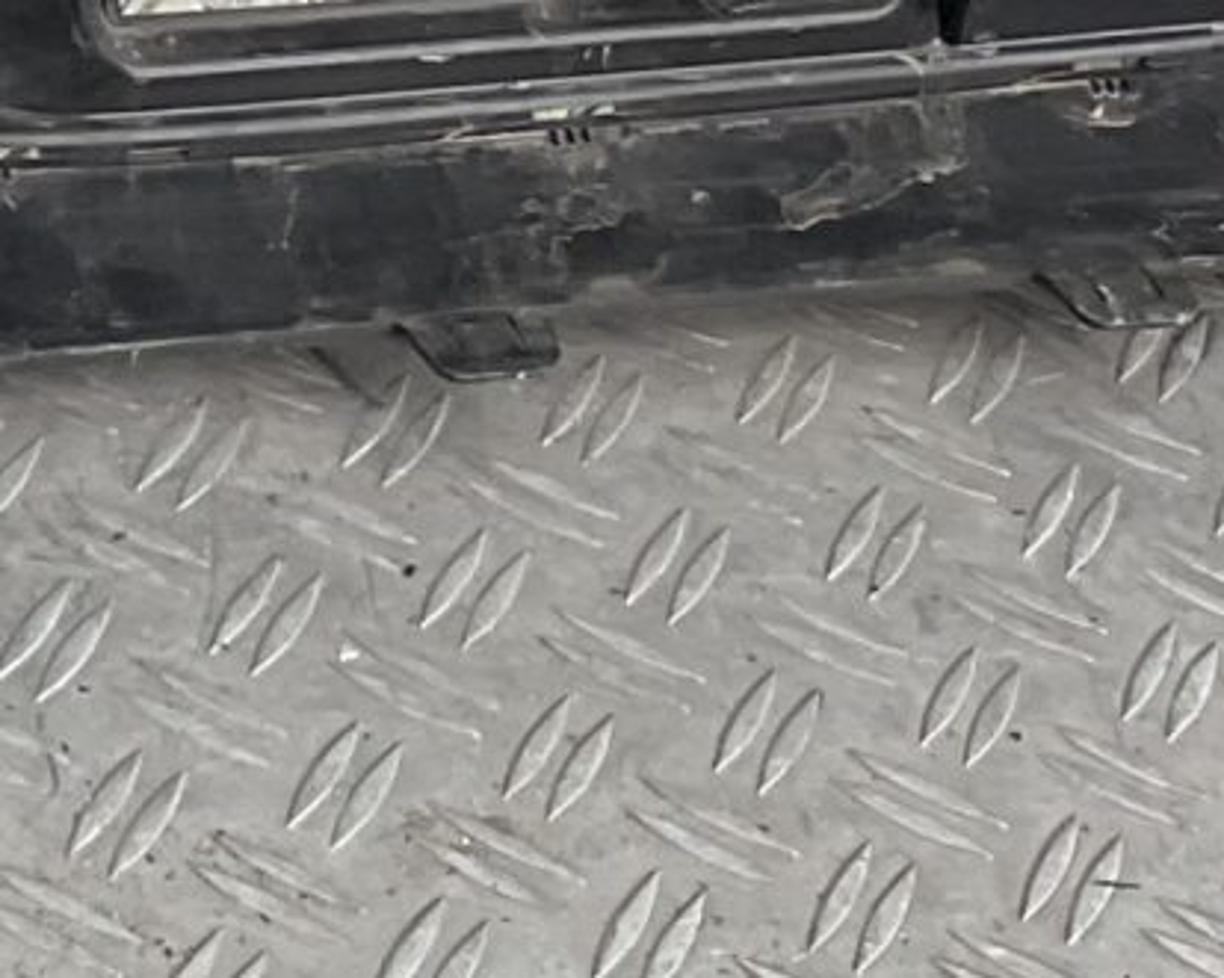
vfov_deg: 8.5
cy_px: -662
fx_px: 6338
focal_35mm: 175
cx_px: 47
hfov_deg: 10.9
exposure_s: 1/120
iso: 25
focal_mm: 3
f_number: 1.8
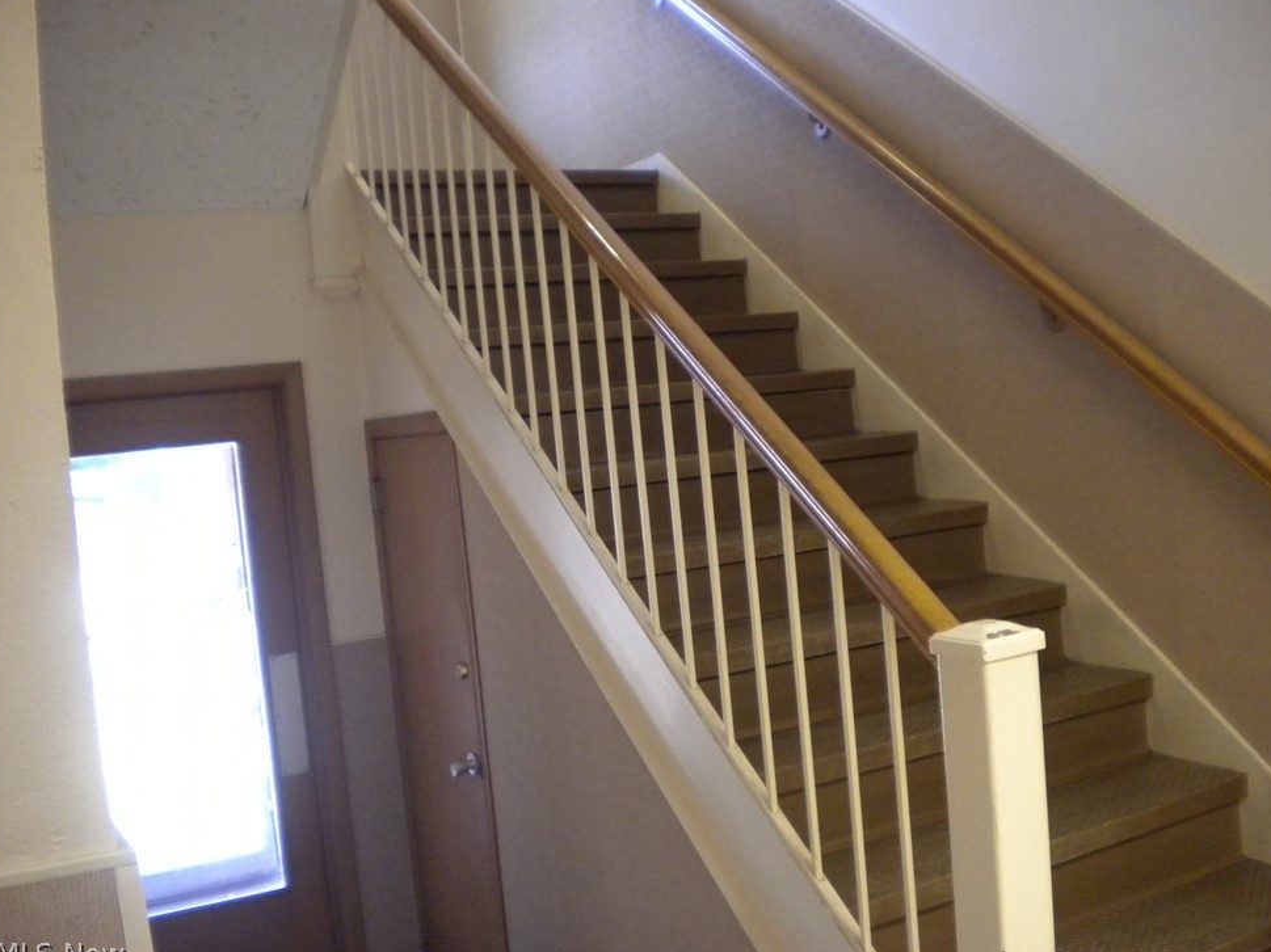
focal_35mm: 37
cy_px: 472
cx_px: 660
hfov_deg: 50.1
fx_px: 1358
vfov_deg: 38.6
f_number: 3.1
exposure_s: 1/34.5
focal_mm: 6.3
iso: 400
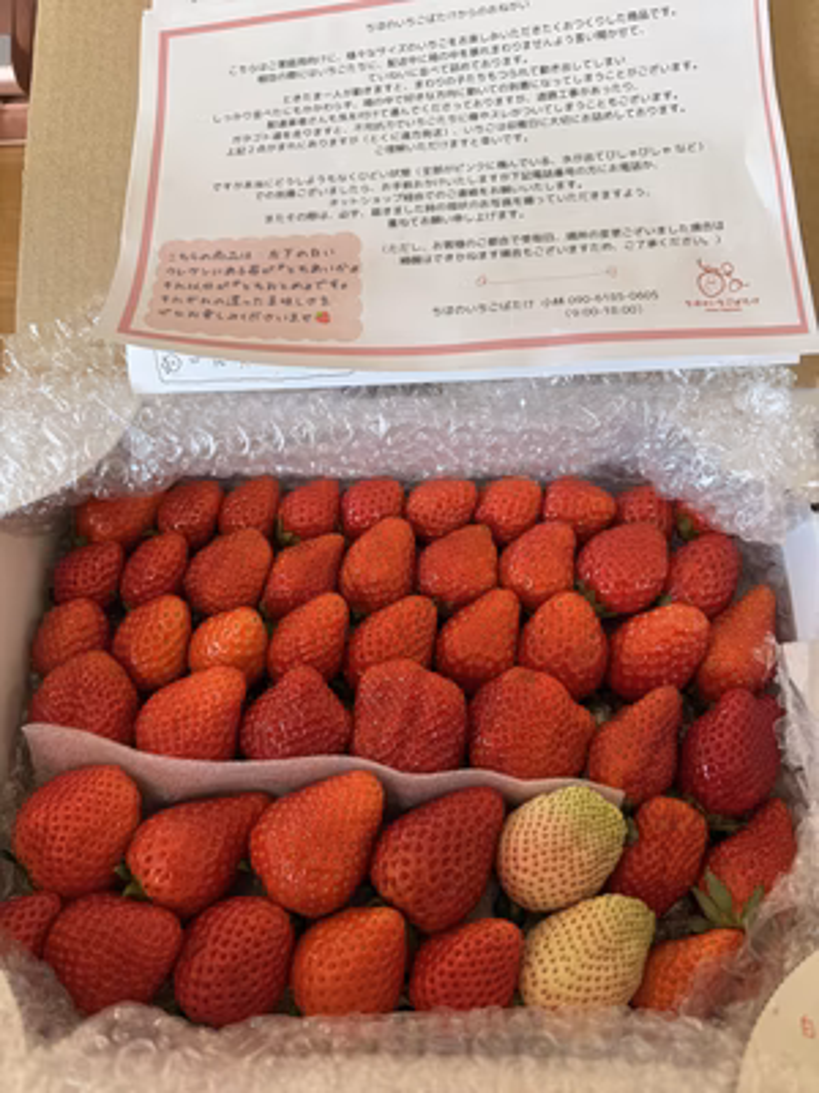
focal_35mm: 24
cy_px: 546
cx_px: 410
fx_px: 757
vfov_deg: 71.6
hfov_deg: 56.8
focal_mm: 6.76
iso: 200
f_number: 1.78
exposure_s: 1/119
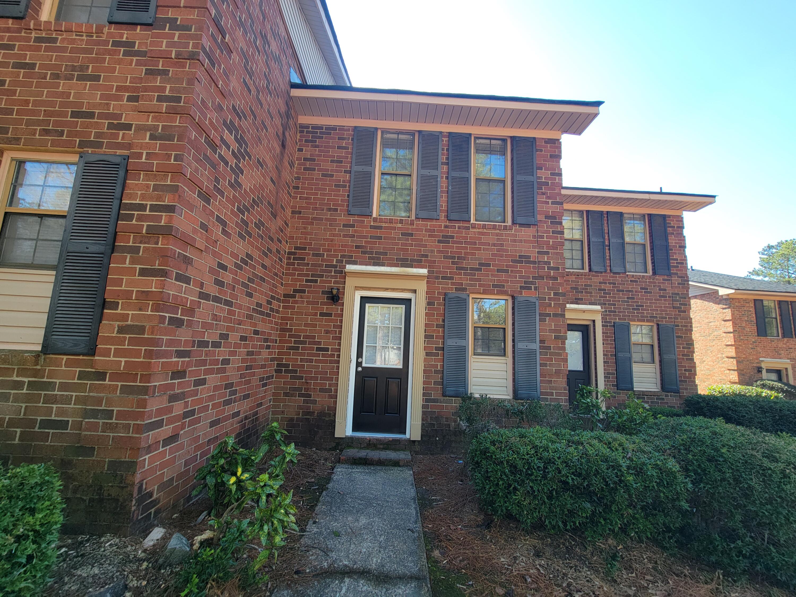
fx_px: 299
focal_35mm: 13
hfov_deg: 106.2
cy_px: 298
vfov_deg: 89.9
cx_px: 398
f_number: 2.2
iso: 50
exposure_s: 1/241
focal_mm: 2.2
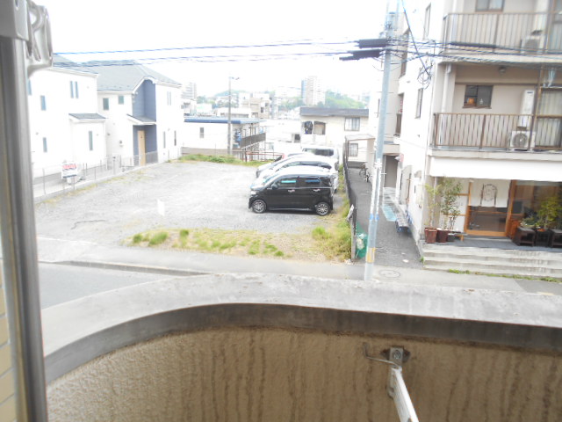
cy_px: 211
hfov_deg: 67.3
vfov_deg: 53.1
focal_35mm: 26
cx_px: 281
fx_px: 422
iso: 80
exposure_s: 1/80
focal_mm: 4.6
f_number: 3.2
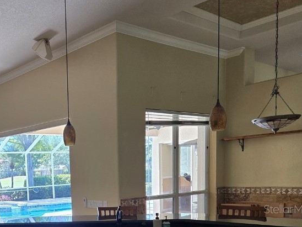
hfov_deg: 40.7
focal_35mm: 43
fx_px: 375
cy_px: 209
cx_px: 34
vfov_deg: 31.8
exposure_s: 1/120
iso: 80
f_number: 1.8
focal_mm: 5.4
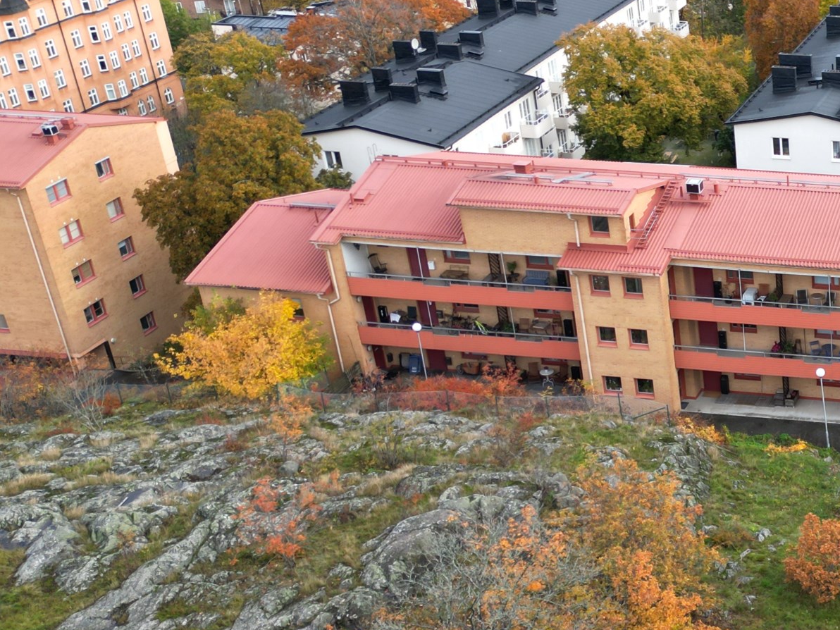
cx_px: 946
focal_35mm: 58
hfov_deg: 29.6
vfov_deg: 25.2
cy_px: 395
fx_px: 1407
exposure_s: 1/500
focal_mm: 6.72
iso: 100
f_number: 1.7
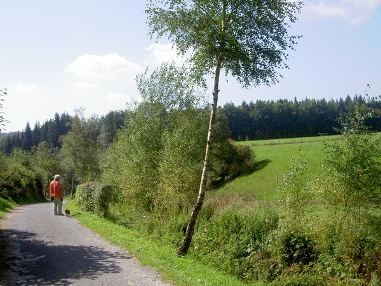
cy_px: 143
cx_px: 190
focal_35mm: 39
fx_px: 429
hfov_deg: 47.9
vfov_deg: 36.8
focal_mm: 8
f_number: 4.7
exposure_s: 1/400
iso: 100
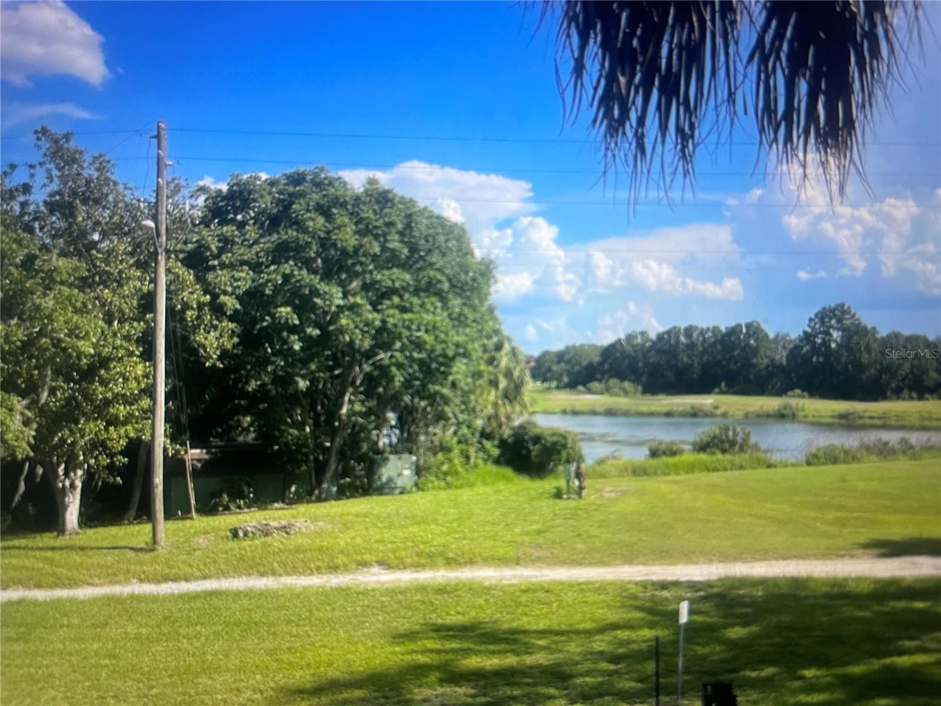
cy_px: 353
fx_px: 680
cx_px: 470
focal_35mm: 25
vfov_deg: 54.9
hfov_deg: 69.4
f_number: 1.6
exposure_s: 1/60
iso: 160
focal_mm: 5.1
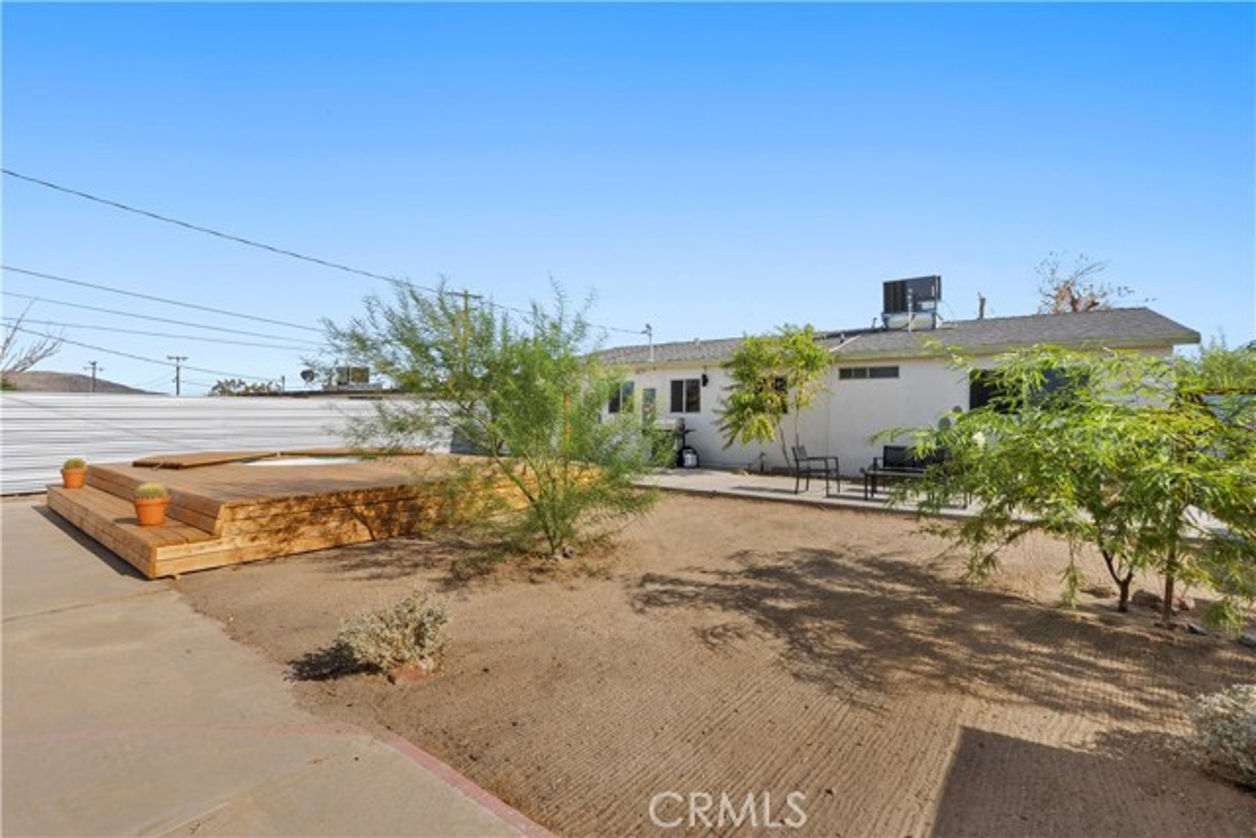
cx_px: 628
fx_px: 558
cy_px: 419
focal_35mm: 16
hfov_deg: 96.7
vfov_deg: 73.8
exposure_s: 1/250
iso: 400
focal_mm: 16
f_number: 11
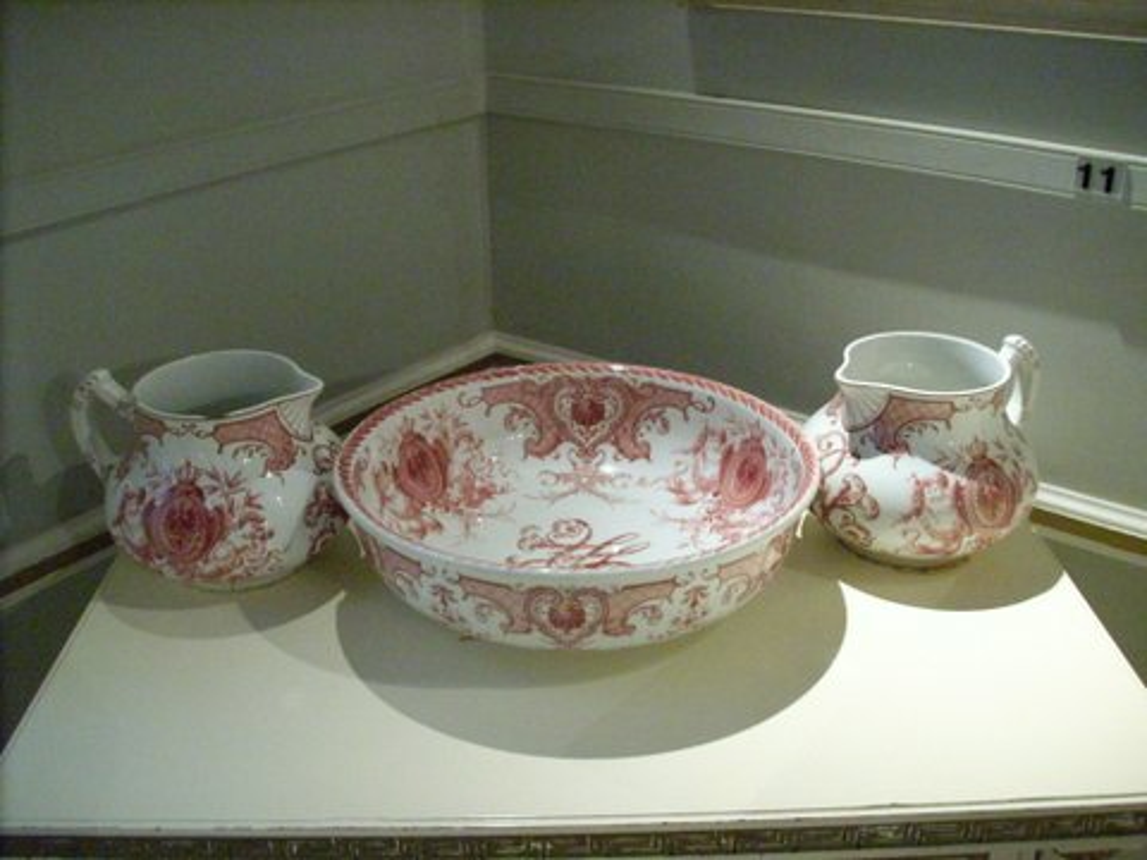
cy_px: 430
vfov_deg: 38.7
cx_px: 574
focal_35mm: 37
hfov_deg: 50.1
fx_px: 1226
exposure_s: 1/18.7
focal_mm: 6.2
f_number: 2.8
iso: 800
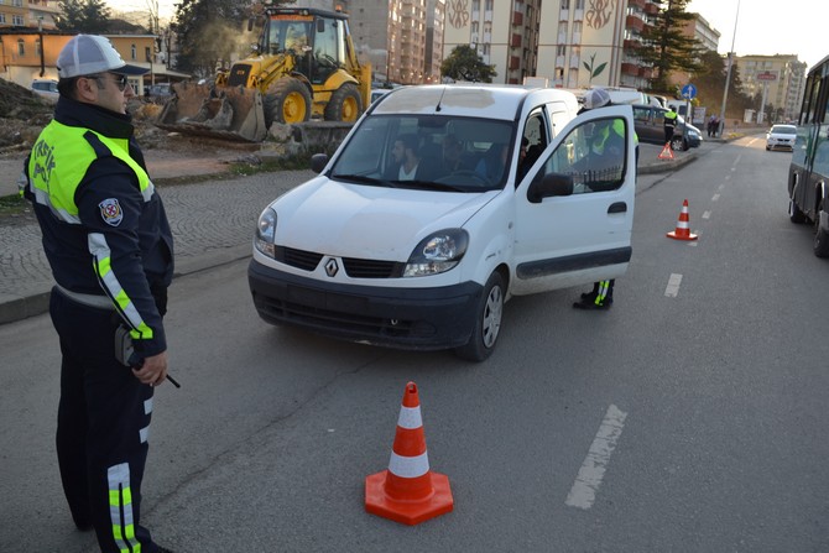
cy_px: 276
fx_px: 691
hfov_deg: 61.9
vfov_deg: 43.6
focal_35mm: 30
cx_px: 414
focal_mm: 20
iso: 140
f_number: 5.6
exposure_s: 1/125
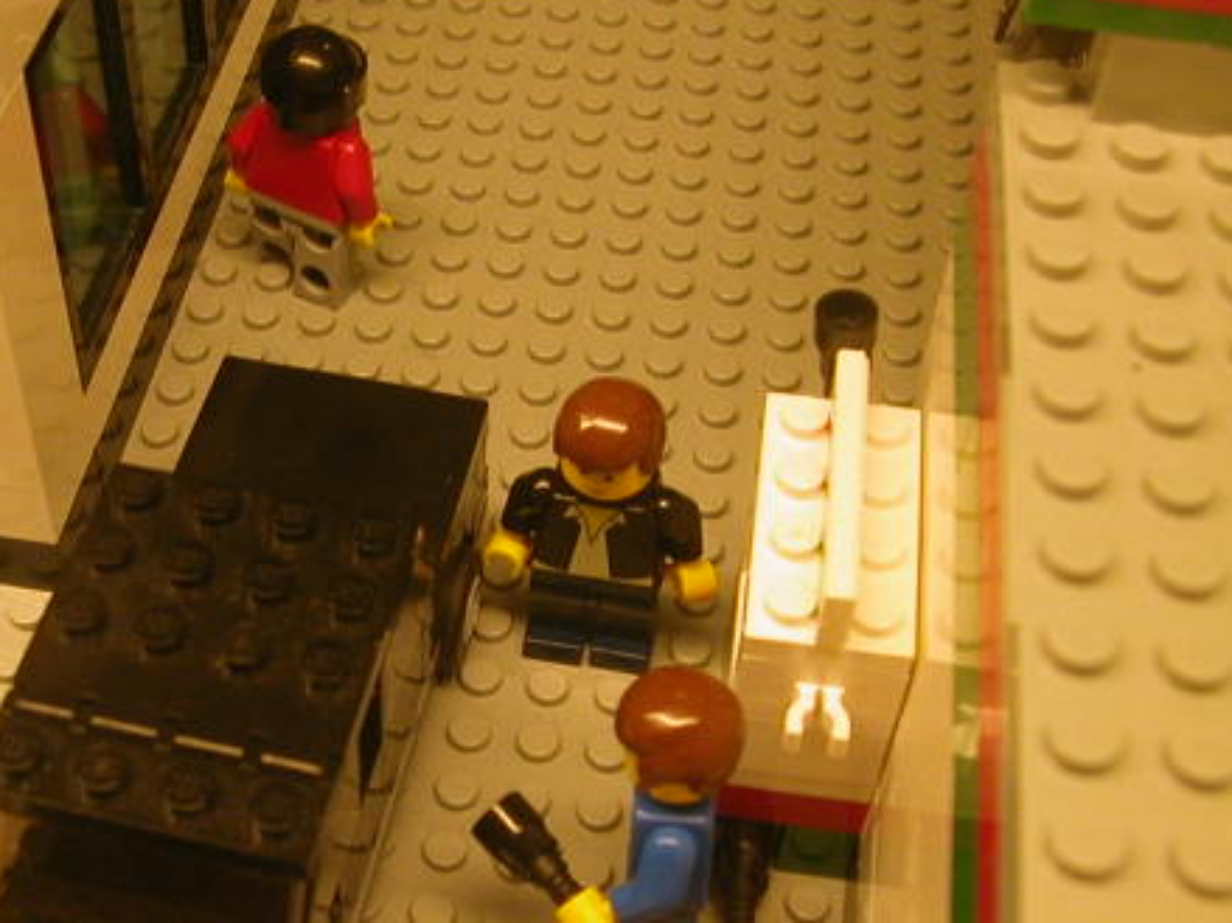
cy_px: 609
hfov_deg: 35.2
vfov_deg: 26.9
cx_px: 396
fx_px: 1921
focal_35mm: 54
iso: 103
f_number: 2.7
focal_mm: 5.6
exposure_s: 1/30.2
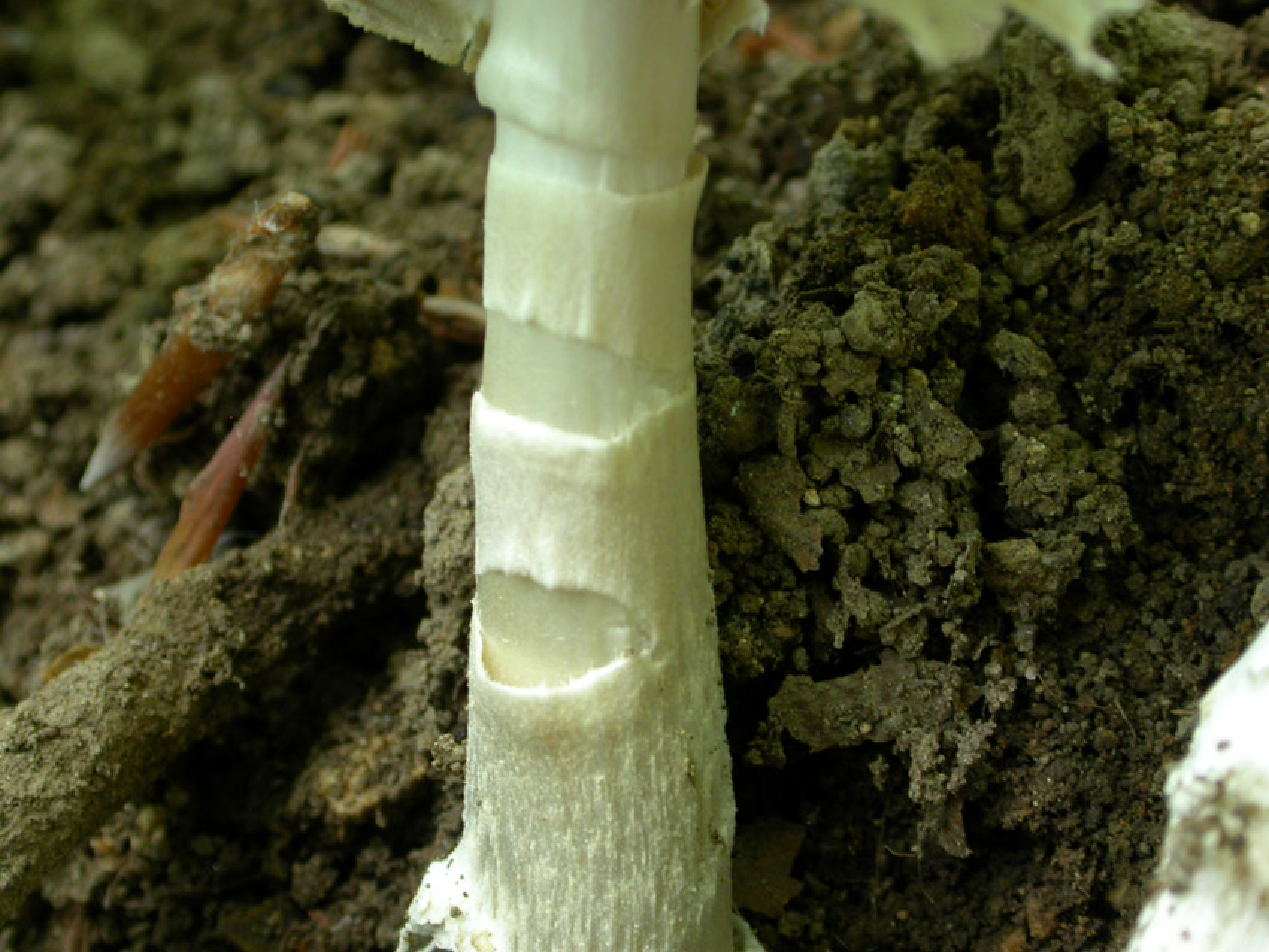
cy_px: 476
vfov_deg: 11.2
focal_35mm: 132
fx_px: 4840
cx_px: 634
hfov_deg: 14.9
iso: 100
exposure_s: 1/8
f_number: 4.6
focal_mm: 27.3
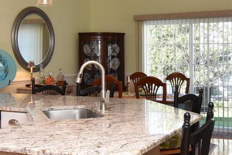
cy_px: 63
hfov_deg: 35.6
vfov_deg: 24.2
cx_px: 130
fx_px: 361
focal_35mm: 56
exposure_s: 1/100
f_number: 8
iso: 800
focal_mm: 12
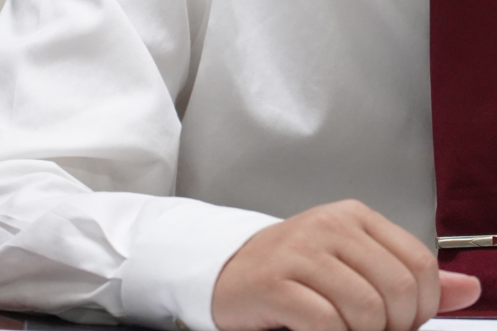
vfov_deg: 3.5
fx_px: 5398
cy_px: -191
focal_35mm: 391
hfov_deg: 5.3
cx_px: 418
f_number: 4
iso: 5000
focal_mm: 105
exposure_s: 1/160
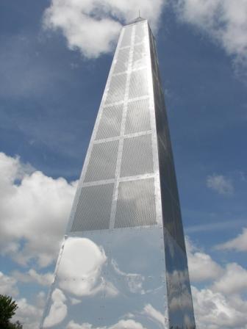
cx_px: 124
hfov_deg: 39.7
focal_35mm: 36
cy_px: 164
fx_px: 343
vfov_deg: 51.4
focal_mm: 6
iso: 50
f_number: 5.6
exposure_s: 1/640
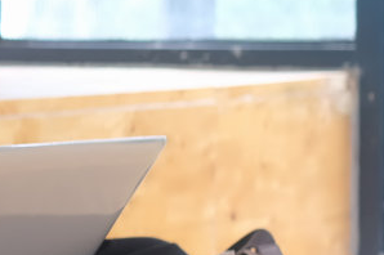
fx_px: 2003
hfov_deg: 9.7
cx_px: -545
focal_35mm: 188
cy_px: 39
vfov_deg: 7.3
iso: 400
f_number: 2.8
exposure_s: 1/125
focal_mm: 23
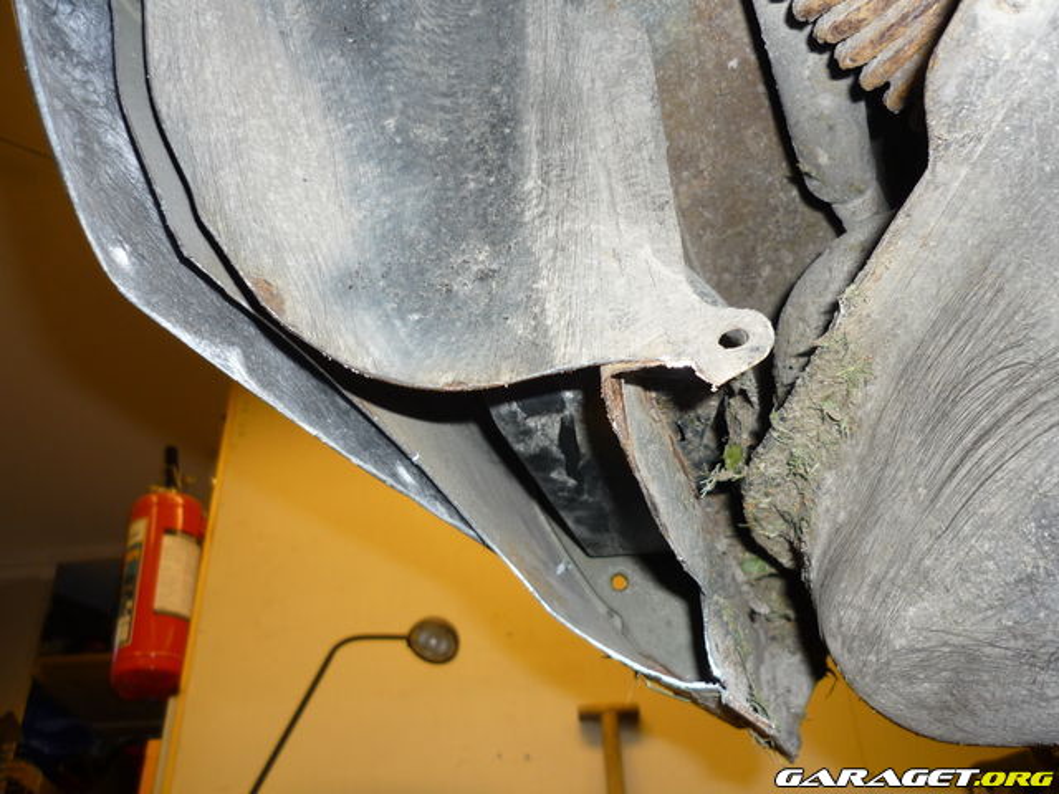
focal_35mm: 33
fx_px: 1010
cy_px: 397
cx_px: 530
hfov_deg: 55.4
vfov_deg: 42.9
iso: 100
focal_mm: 5.5
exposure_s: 1/30
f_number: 2.8
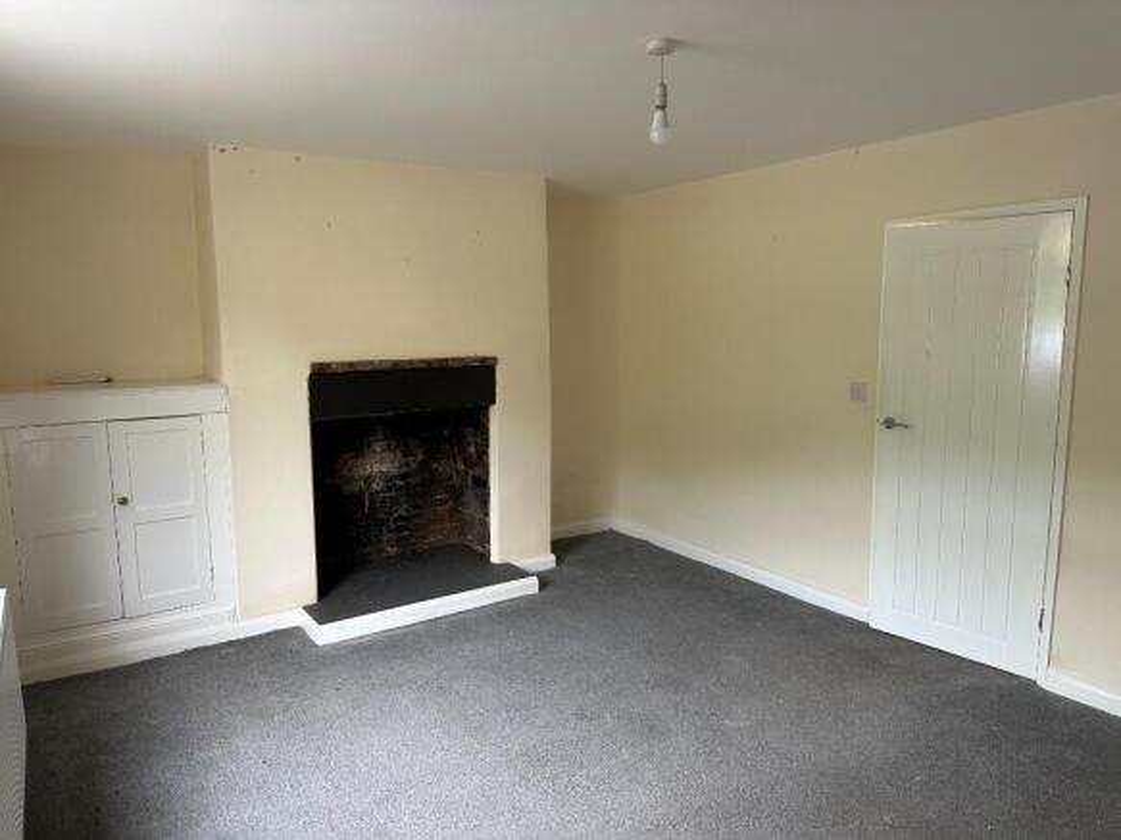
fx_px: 777
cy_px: 420
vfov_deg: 56.8
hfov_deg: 71.6
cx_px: 560
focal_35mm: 24
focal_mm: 6.86
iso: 160
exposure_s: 1/121
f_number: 1.78
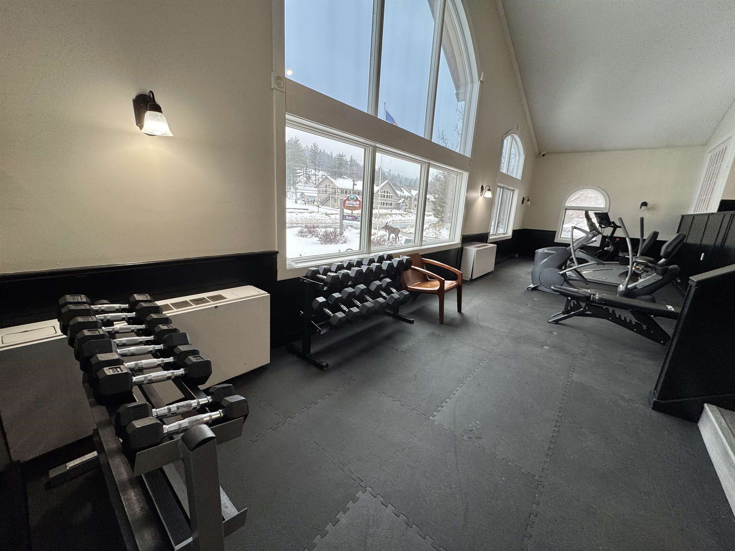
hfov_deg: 102.1
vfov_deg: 85.7
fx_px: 297
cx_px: 368
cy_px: 276
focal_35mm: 14
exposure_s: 1/120
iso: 125
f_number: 2.2
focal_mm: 2.22
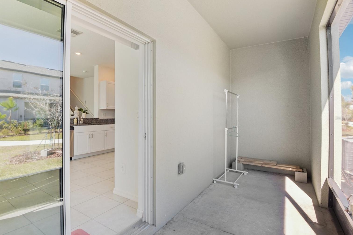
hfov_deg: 93.2
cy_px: 118
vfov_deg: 70.4
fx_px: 167
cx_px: 168
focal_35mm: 17
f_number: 8
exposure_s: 1/80
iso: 400
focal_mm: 16
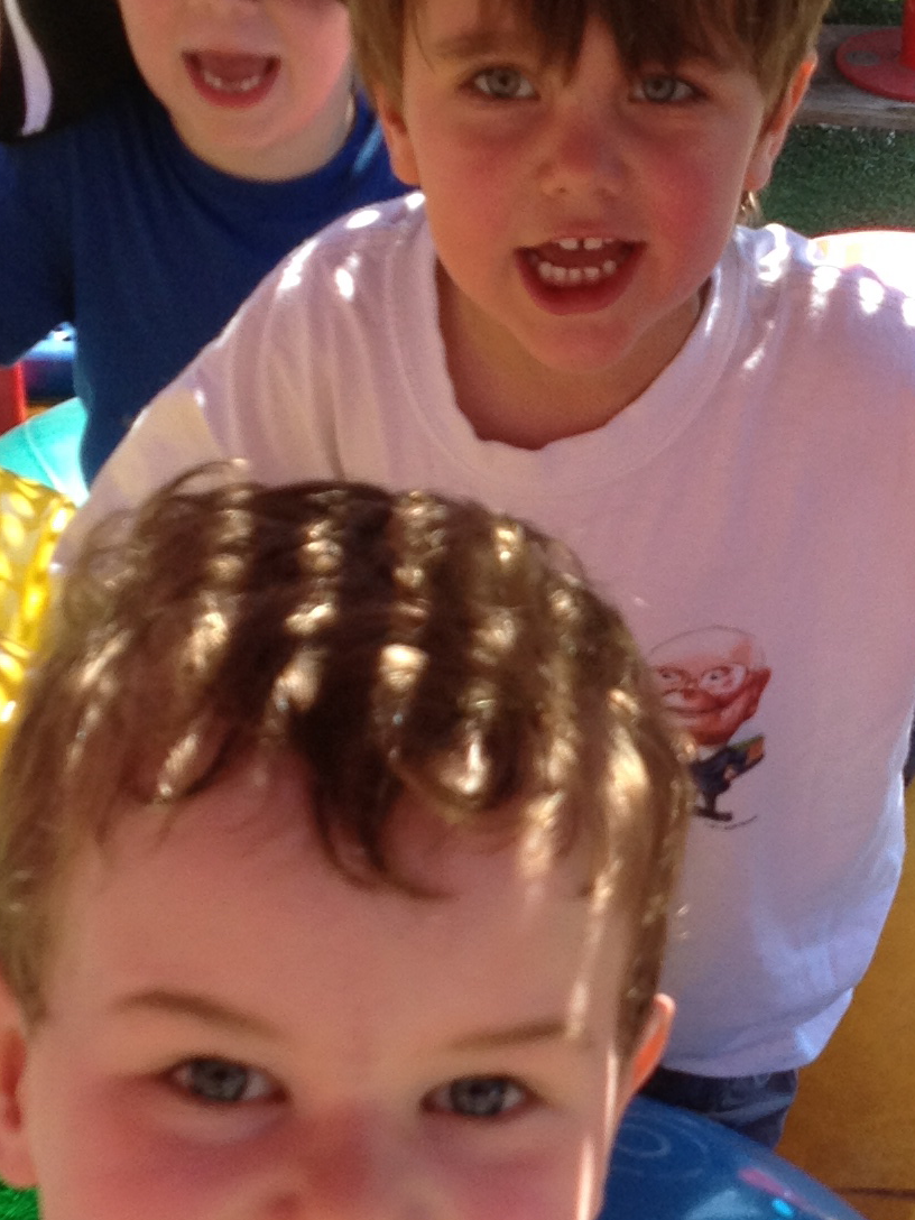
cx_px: 741
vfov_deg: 18.7
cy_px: 717
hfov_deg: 14.0
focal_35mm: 105
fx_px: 3701
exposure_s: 1/227
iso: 50
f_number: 2.4
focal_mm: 4.28
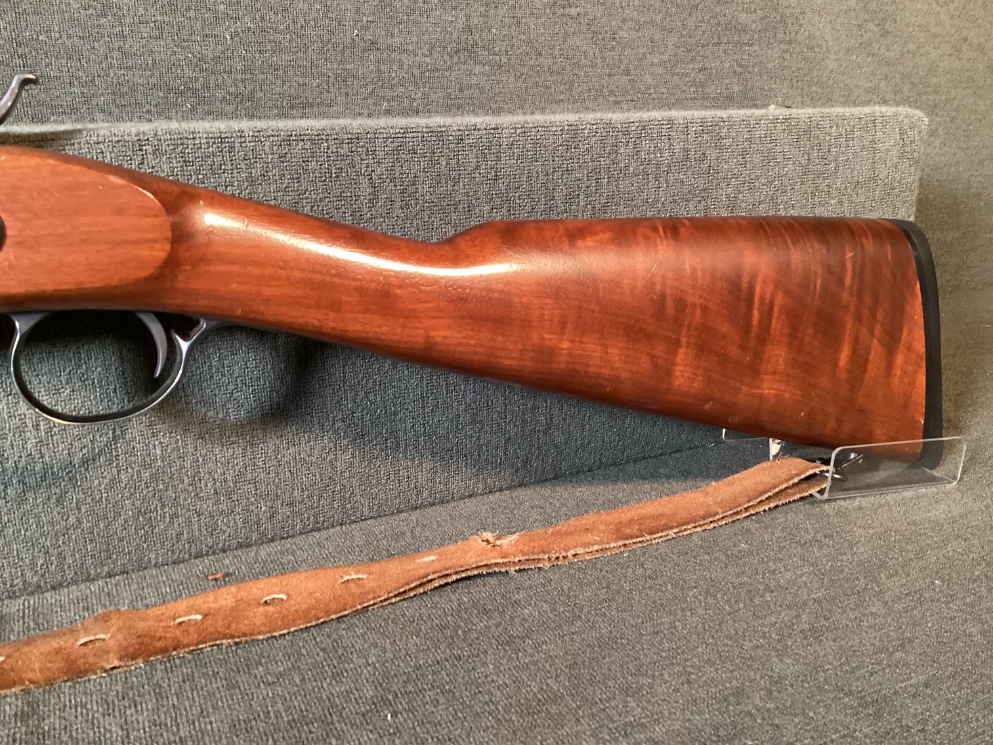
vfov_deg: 45.4
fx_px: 889
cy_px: 372
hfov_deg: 58.3
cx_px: 496
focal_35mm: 31
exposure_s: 1/40
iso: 400
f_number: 2.4
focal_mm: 3.3
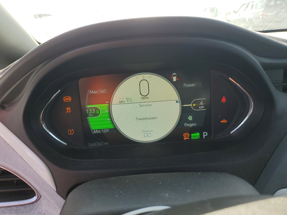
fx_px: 216
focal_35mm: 26
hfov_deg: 67.3
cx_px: 144
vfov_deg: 53.1
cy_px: 108
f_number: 1.5
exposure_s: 1/476
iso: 50
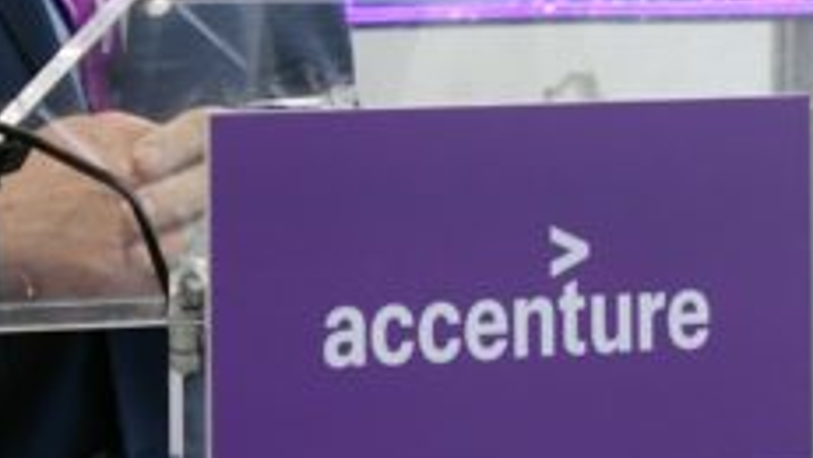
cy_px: -314
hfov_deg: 5.1
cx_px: 275
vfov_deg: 2.9
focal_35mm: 425
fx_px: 9163
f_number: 2.8
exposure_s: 1/80
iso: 800
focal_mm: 47.85
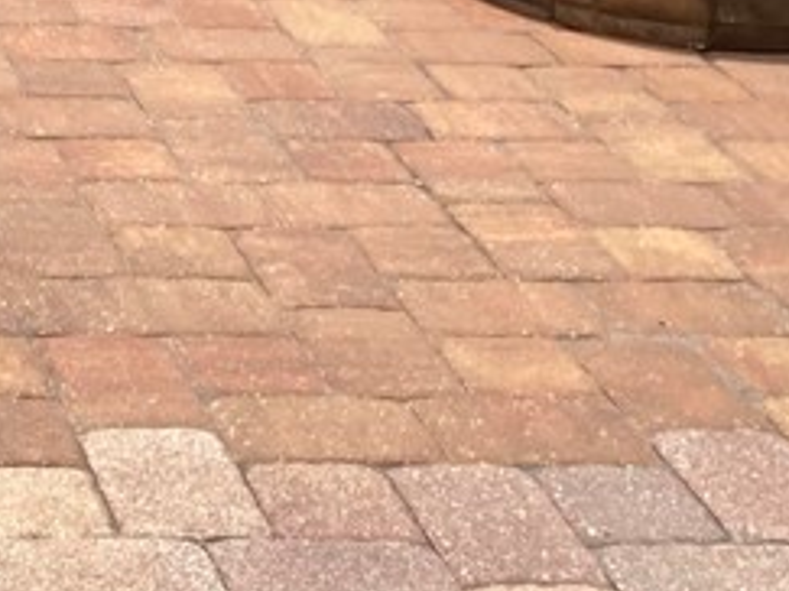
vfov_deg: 11.7
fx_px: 2688
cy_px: -419
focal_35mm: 118
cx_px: -380
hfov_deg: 15.5
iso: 20
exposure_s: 1/2404
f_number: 1.8
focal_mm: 3.99
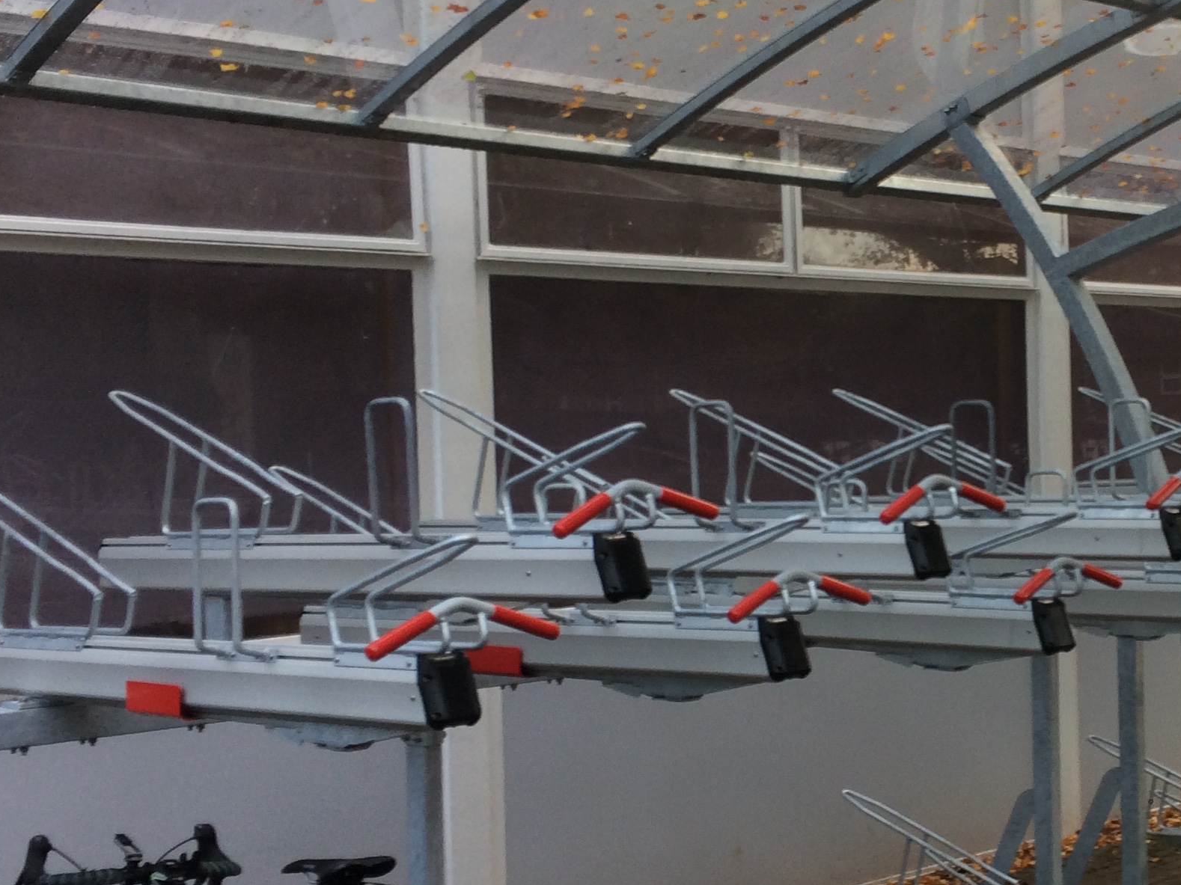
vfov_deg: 24.4
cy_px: 479
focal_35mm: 60
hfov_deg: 30.9
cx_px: 1034
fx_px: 2047
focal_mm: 4.15
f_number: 2.2
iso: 50
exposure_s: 1/100
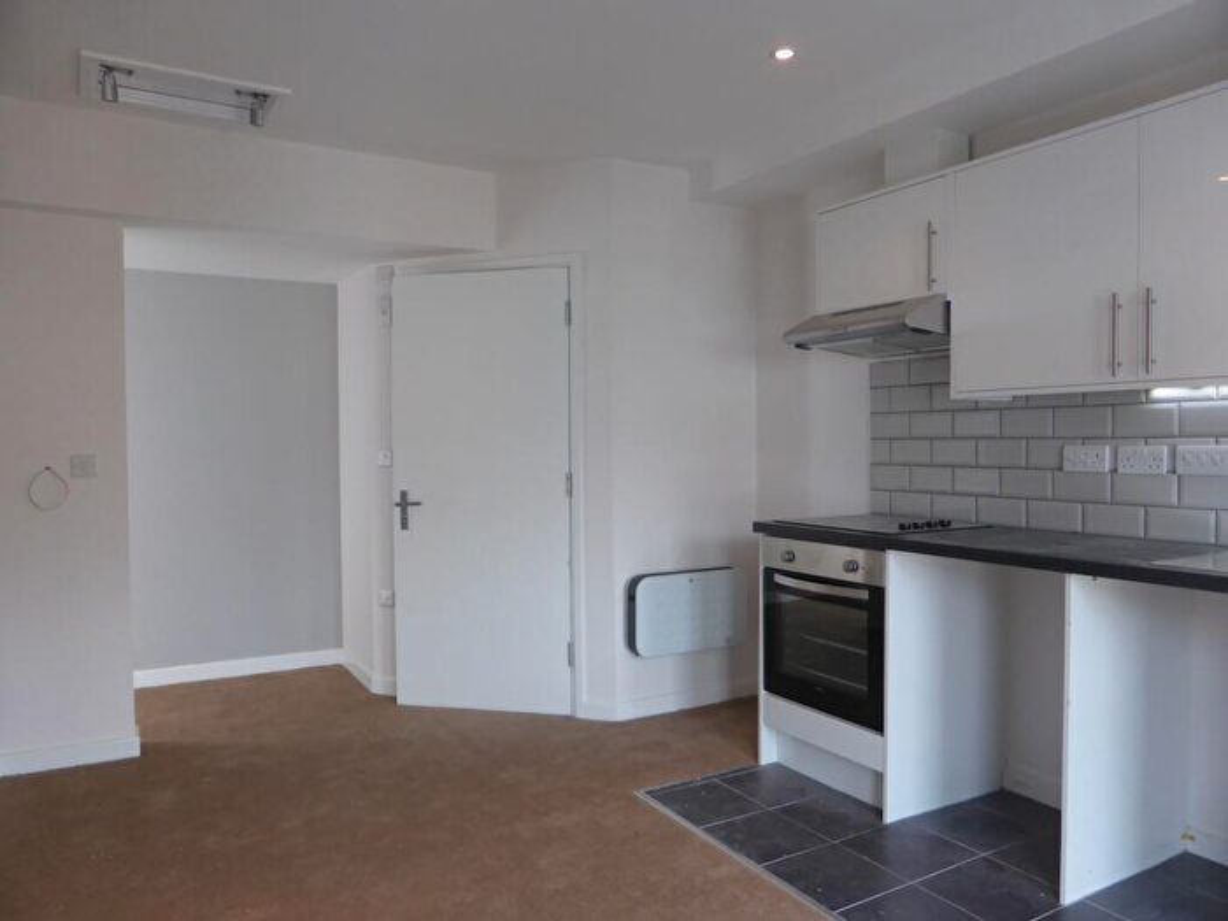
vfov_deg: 54.9
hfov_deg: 69.4
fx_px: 887
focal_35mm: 25
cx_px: 614
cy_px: 460
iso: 160
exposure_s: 1/60
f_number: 3.3
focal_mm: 4.3
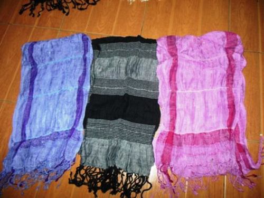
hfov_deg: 69.4
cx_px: 132
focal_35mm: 25
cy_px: 99
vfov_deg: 54.9
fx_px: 191
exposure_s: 1/25
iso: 125
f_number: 3.2
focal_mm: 4.5
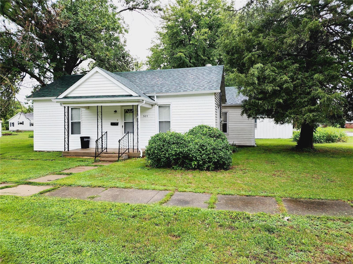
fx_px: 235
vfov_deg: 58.9
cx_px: 176
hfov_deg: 73.9
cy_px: 132
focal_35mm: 23
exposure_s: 1/180
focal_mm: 6.4
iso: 50
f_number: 1.8
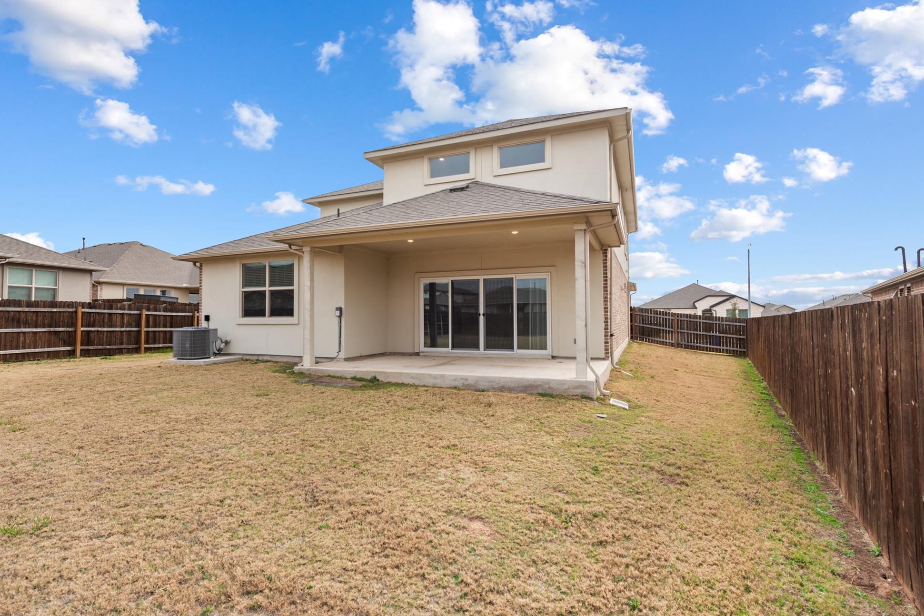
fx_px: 488
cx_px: 439
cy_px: 302
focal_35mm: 19
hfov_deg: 86.8
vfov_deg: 64.6
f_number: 8
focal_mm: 18
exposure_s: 1/400
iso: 400
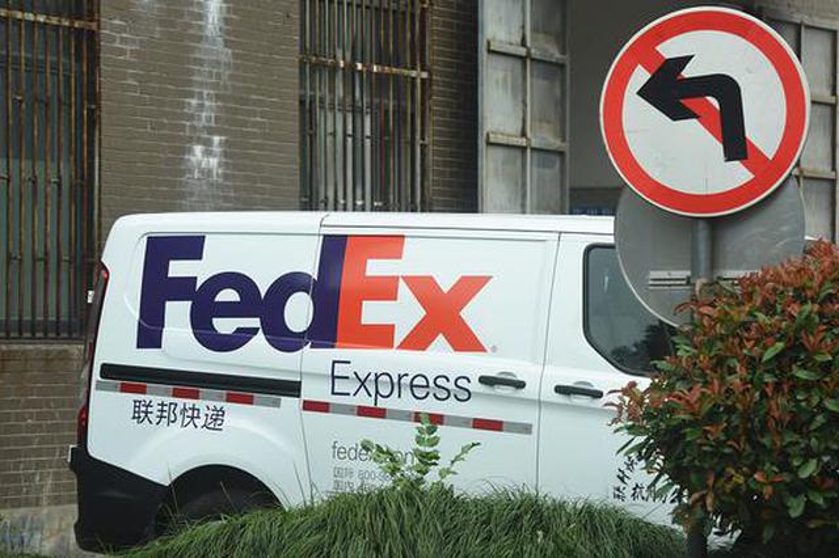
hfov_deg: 15.2
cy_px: 279
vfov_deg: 10.1
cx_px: 420
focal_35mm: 135
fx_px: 3144
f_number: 6.3
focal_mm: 135
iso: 100
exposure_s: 1/200
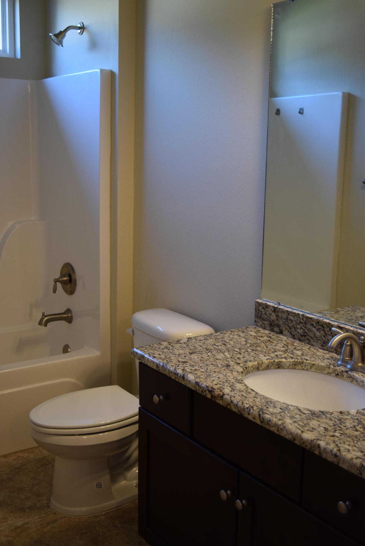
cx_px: 182
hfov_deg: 30.9
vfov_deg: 44.9
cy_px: 273
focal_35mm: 44
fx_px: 661
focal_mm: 29
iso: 560
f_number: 4.2
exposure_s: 1/60
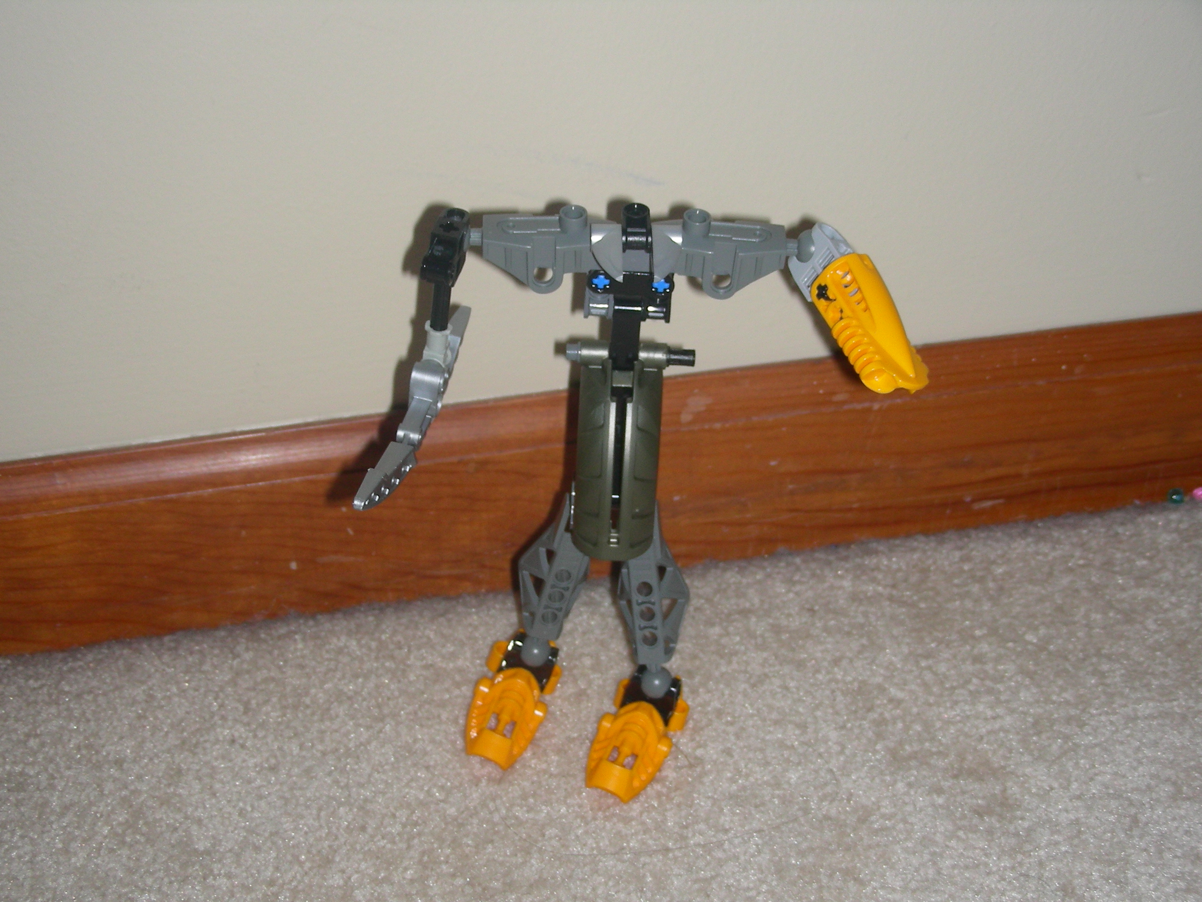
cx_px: 601
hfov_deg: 30.7
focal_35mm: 63
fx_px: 2188
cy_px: 451
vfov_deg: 23.3
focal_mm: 10.5
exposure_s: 1/60.1
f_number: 3.5
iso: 50
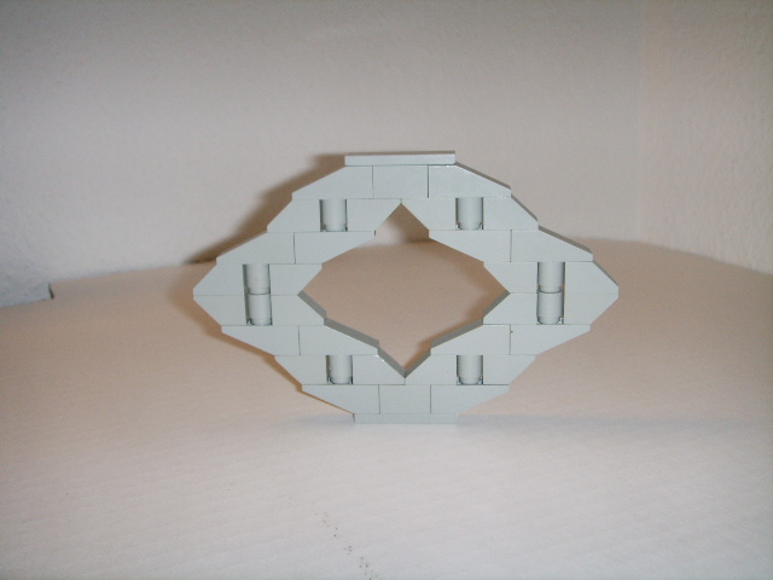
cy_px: 290
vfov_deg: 36.8
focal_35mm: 39
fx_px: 871
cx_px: 386
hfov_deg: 47.9
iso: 100
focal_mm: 6.6
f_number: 3.5
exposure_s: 1/45
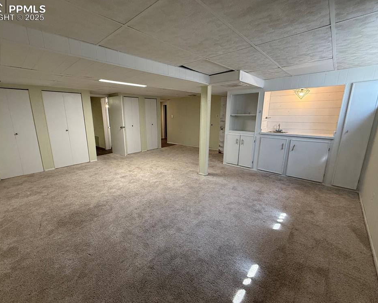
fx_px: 168
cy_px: 154
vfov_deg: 84.1
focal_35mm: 15
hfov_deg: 96.5
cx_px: 172
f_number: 2.2
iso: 320
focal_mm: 2.22
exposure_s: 1/120
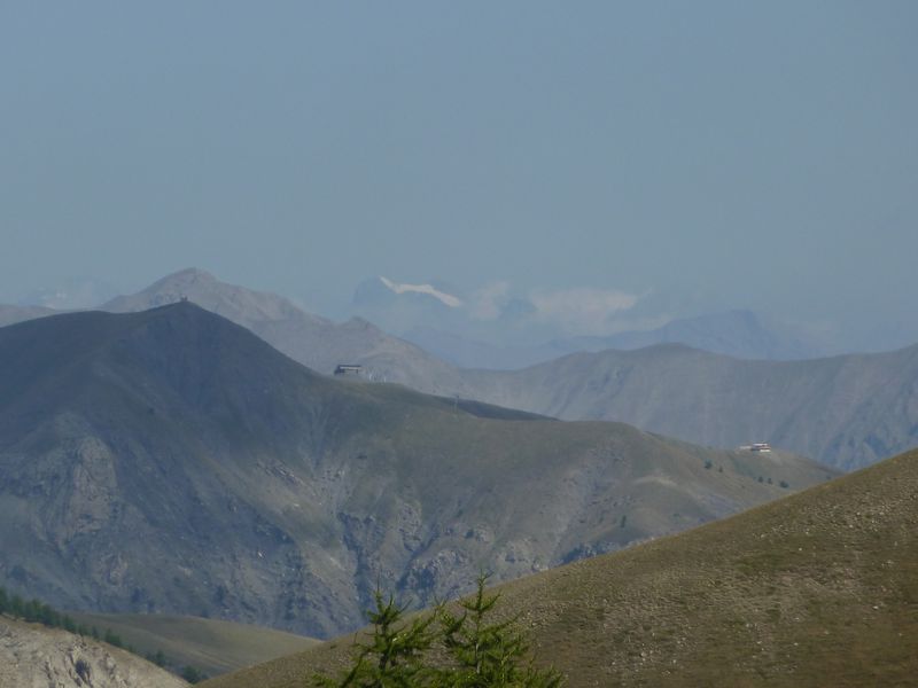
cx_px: 459
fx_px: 10581
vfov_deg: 3.7
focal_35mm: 399
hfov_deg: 5.0
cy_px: 344
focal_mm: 49.2
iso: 80
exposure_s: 1/640
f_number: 5.6
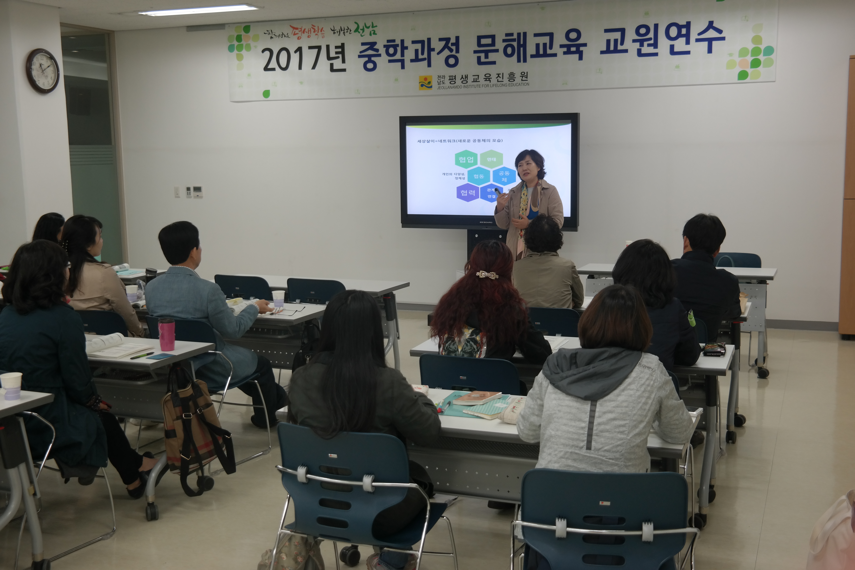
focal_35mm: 44
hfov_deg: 44.5
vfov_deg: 30.5
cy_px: 285
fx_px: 1045
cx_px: 428
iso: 200
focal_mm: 29
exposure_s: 1/50
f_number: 4
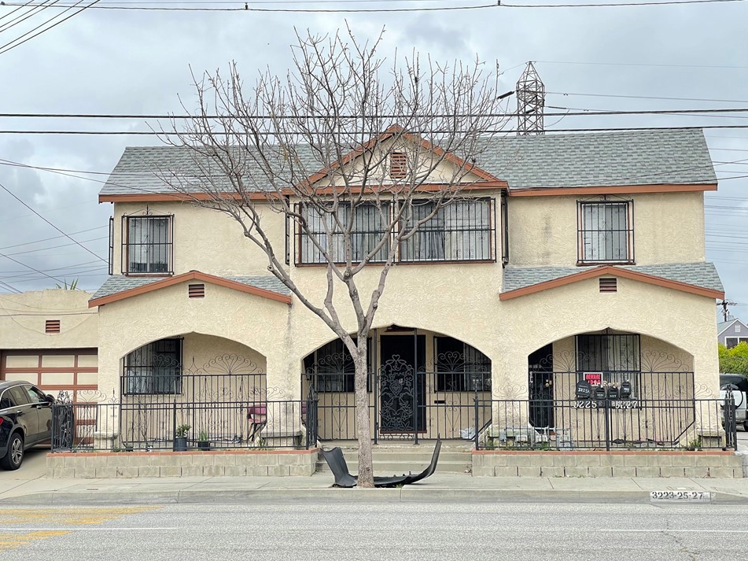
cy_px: 287
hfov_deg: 34.4
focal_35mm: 56
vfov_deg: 26.1
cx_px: 360
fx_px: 1210
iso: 32
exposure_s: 1/410
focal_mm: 6
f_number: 2
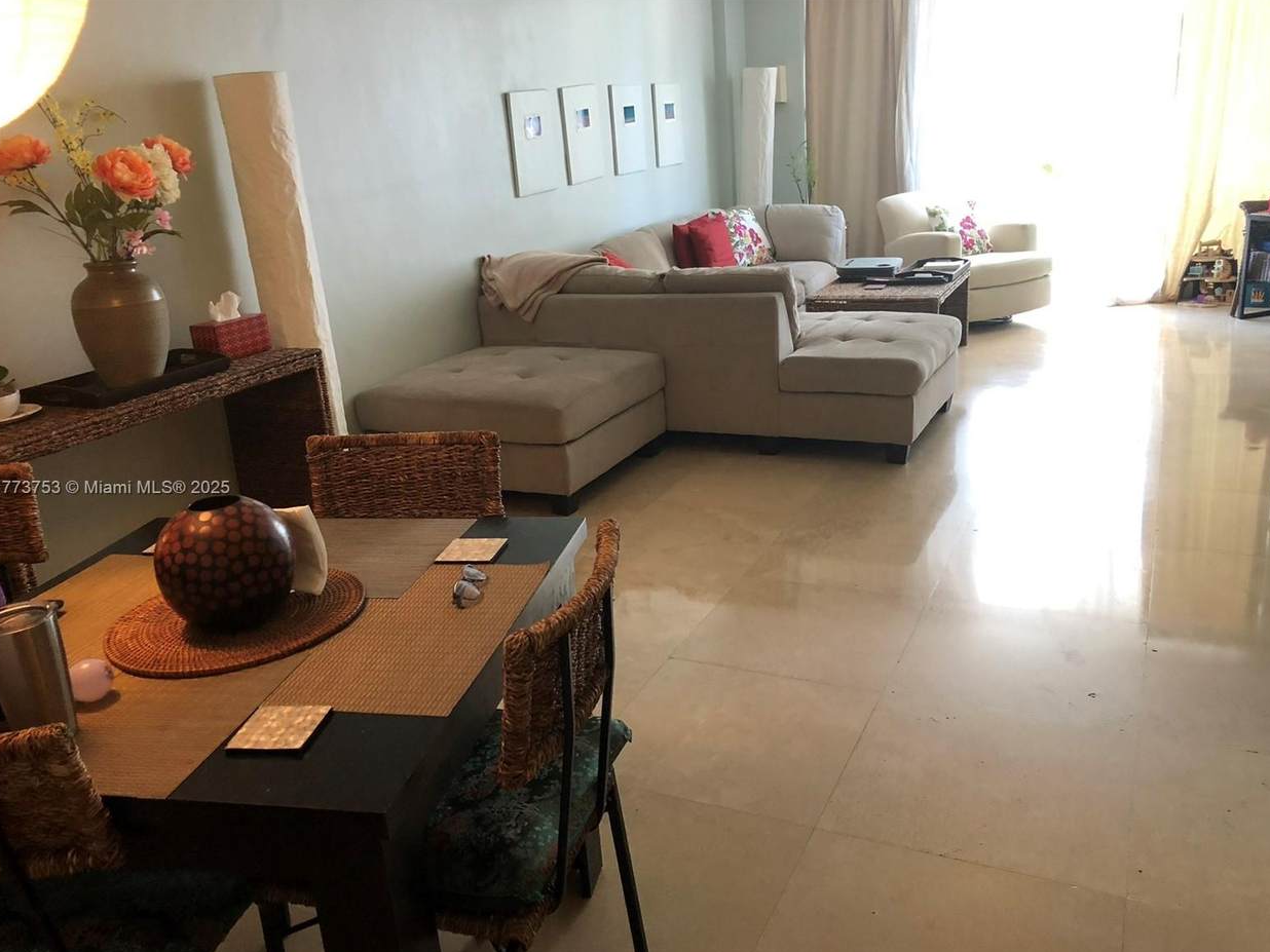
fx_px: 1064
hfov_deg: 61.7
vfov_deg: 48.2
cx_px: 625
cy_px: 489
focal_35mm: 29
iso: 50
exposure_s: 1/15
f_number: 1.8
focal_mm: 3.99
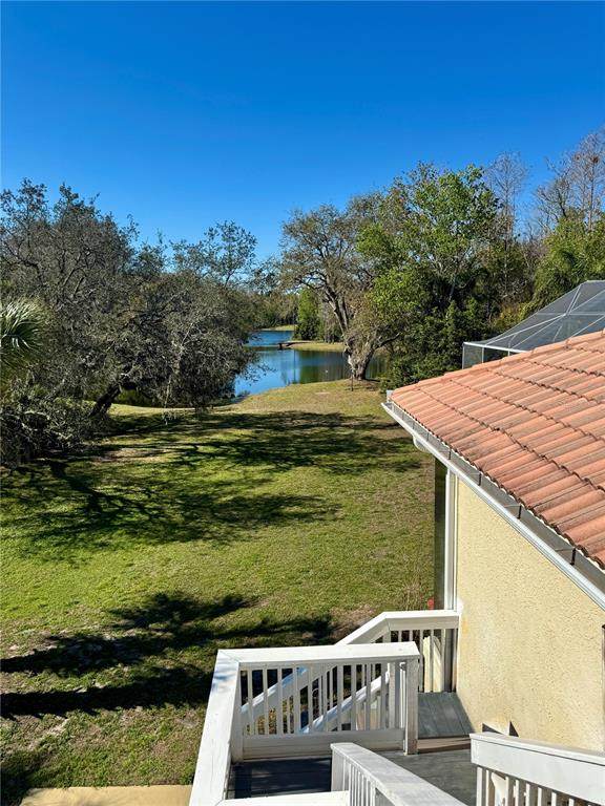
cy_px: 403
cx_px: 302
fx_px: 559
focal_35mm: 24
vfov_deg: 71.6
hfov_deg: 56.8
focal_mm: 6.76
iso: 80
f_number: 1.78
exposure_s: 1/5348
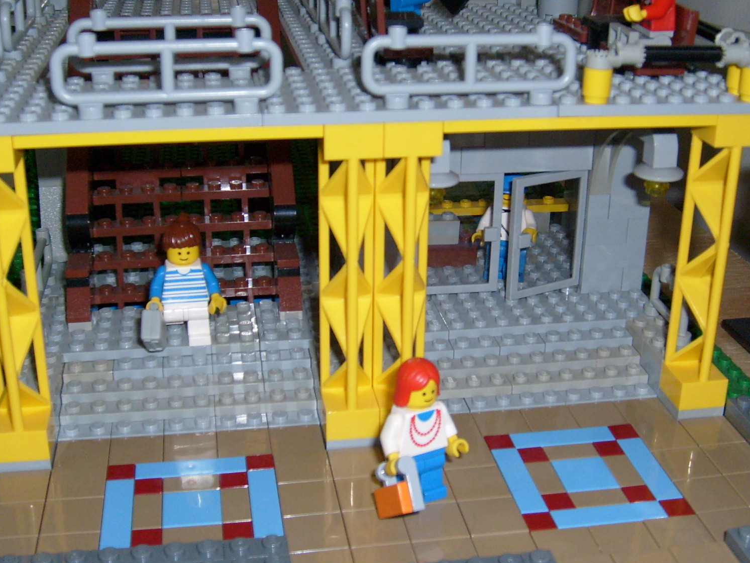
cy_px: 239
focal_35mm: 48
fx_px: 1040
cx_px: 390
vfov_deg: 30.2
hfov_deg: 39.6
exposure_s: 1/45
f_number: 2.8
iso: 100
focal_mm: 5.8
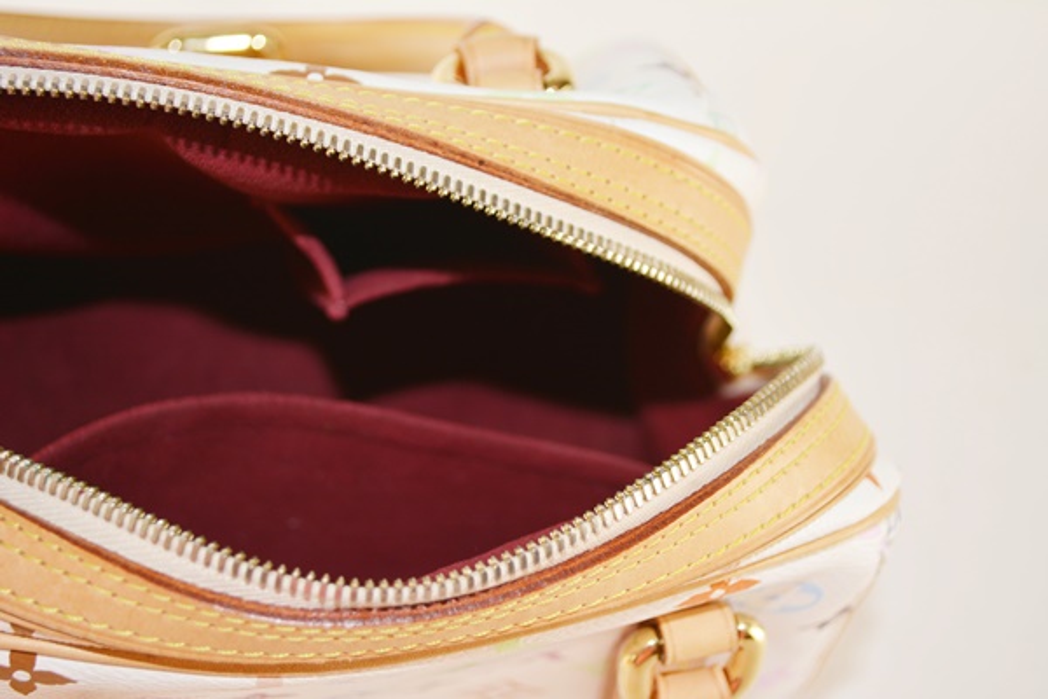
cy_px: 350
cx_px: 524
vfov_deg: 23.8
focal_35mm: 57
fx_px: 1659
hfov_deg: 35.1
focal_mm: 38
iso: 180
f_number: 5
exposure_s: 1/125
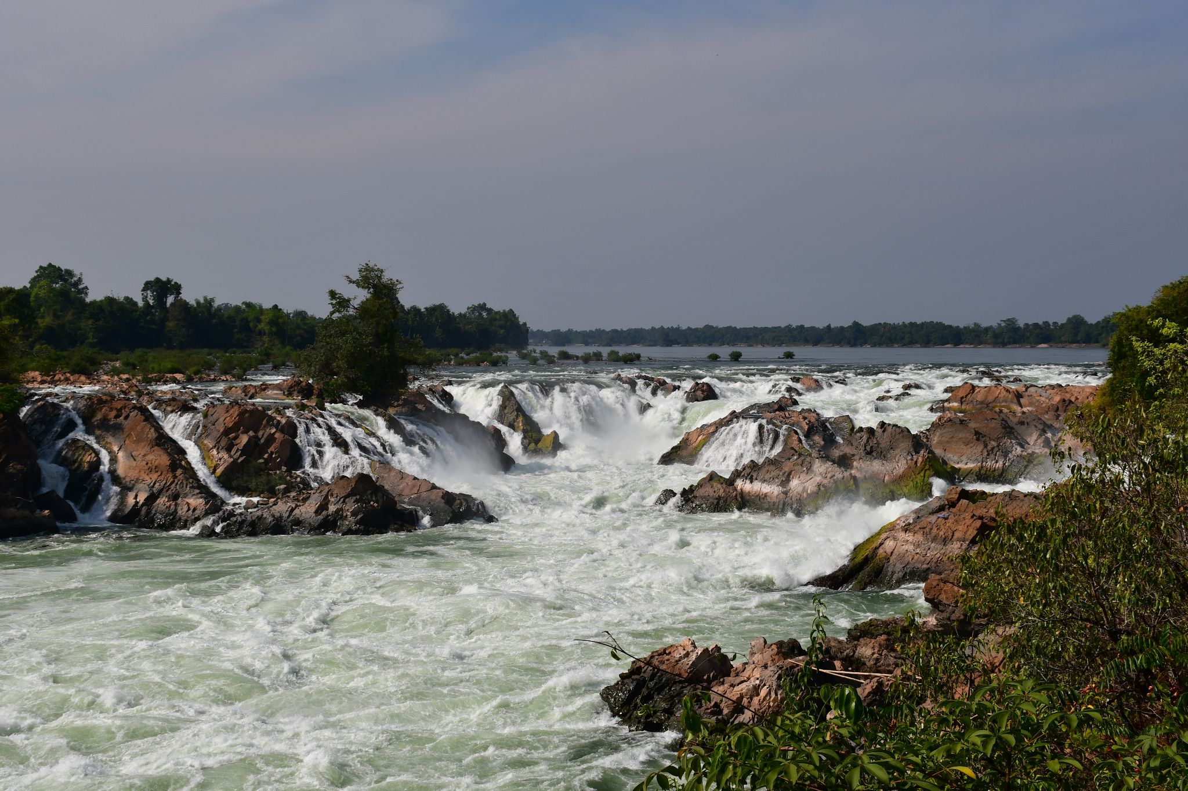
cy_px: 396
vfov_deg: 26.0
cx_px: 594
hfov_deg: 38.2
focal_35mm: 52
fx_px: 1716
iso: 125
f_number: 11
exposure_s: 1/500
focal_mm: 35
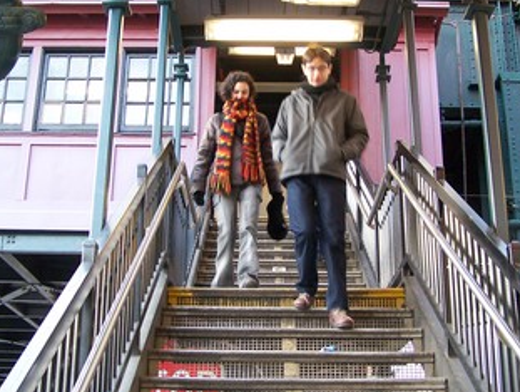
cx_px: 276
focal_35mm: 55
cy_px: 164
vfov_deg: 26.6
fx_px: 827
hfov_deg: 34.9
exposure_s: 1/25
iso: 140
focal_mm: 6.3
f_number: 2.8
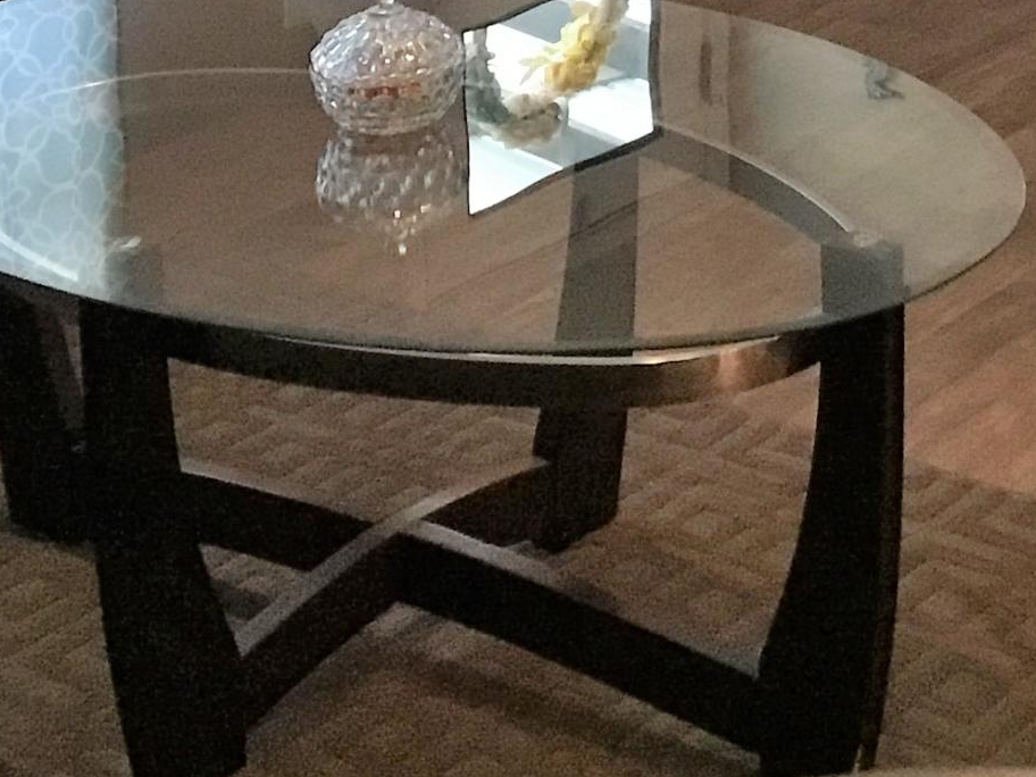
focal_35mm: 102
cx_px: 880
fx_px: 3053
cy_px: -425
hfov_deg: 19.0
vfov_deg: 13.6
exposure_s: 1/30
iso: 200
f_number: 2.4
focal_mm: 3.3
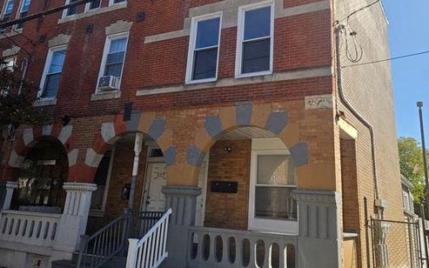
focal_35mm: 33
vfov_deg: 37.5
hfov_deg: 58.1
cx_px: 216
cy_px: 70
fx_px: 386
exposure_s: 1/965
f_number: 1.8
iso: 25
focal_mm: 5.4
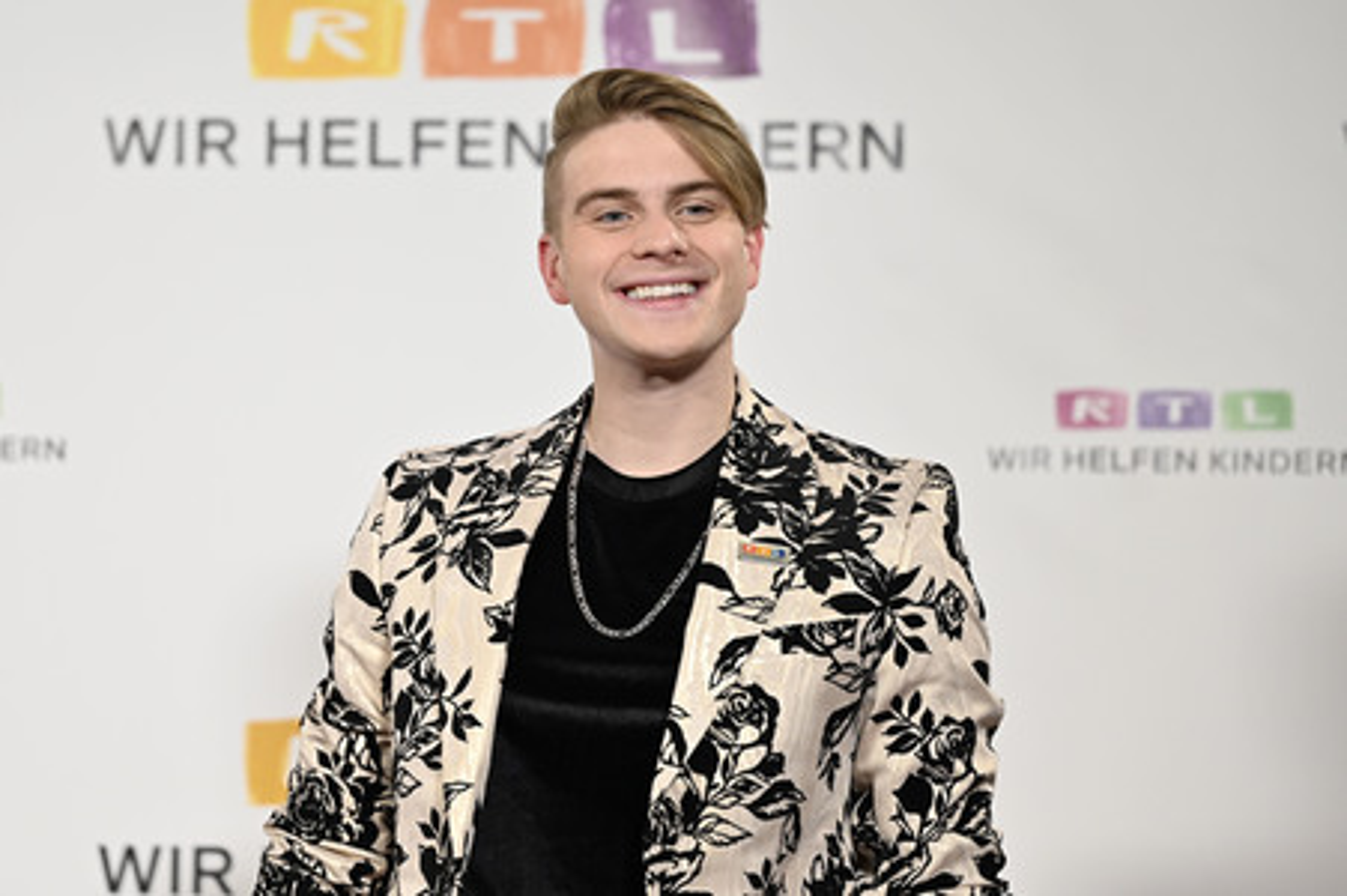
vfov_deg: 13.0
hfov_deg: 19.5
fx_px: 3926
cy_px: 448
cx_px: 674
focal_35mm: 105
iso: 1000
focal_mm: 105
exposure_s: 1/320
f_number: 2.8
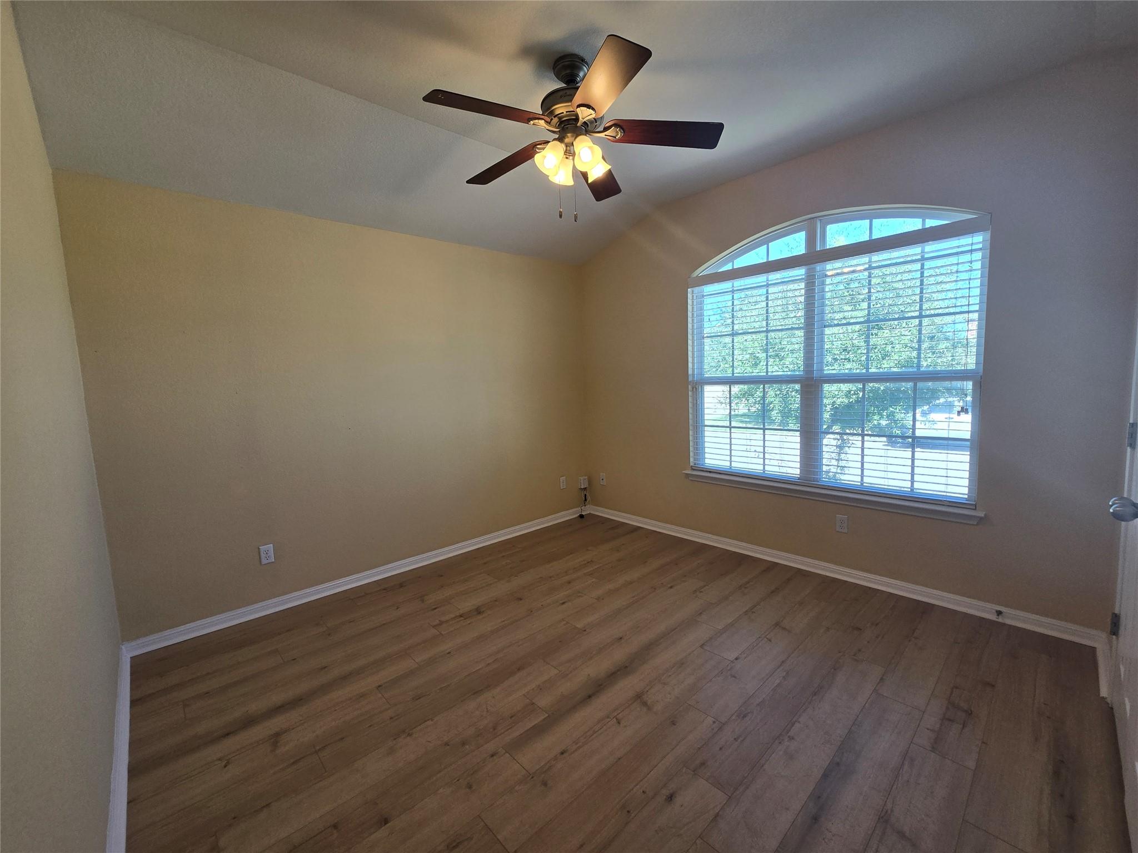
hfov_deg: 106.2
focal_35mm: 13
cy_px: 426
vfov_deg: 89.9
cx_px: 569
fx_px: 427
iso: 50
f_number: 2.2
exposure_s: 1/120
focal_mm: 2.2
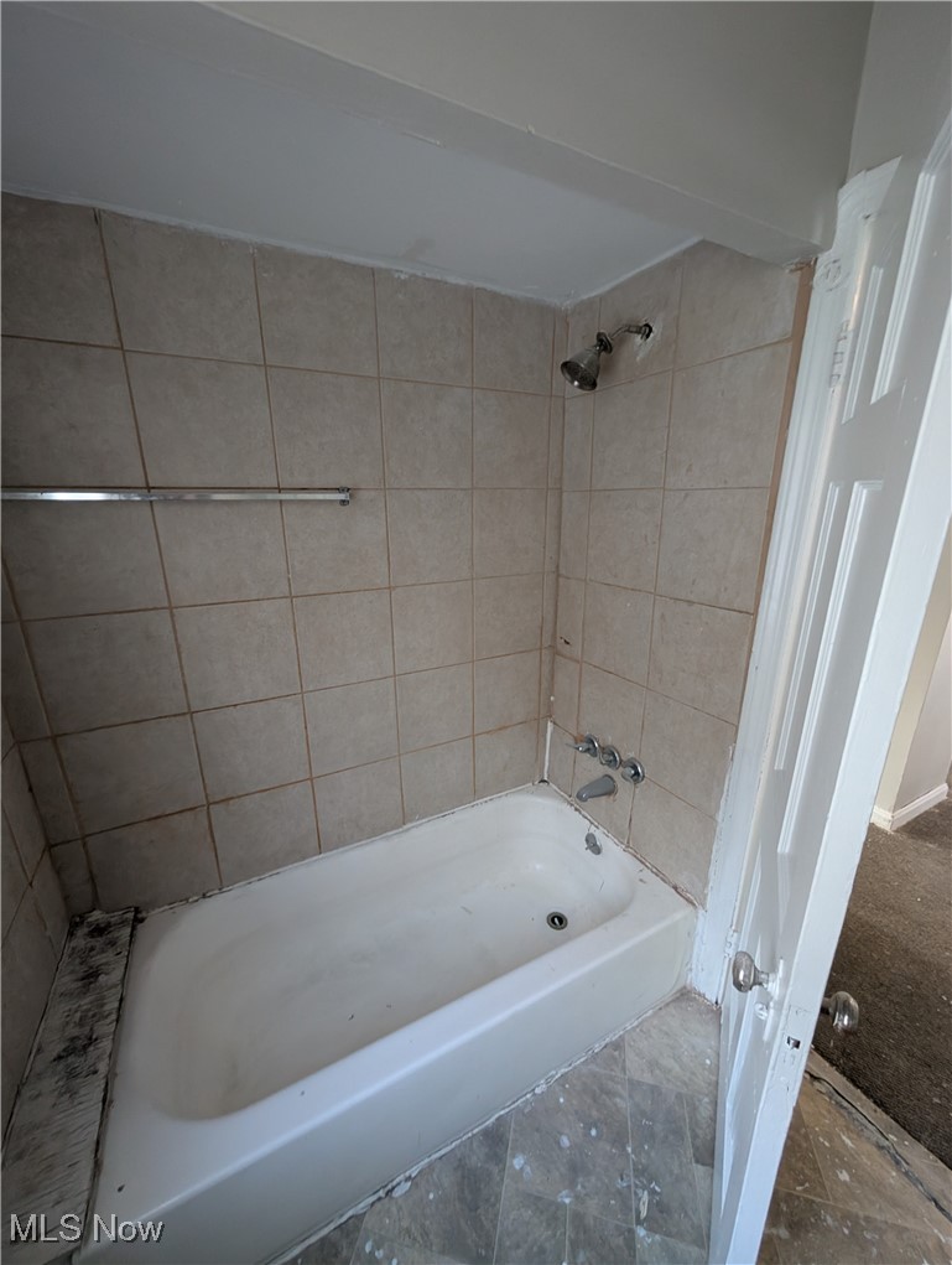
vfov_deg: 110.4
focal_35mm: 12
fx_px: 439
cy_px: 632
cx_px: 476
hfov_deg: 94.7
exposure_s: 1/60.8
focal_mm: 2.02
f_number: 1.7
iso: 416
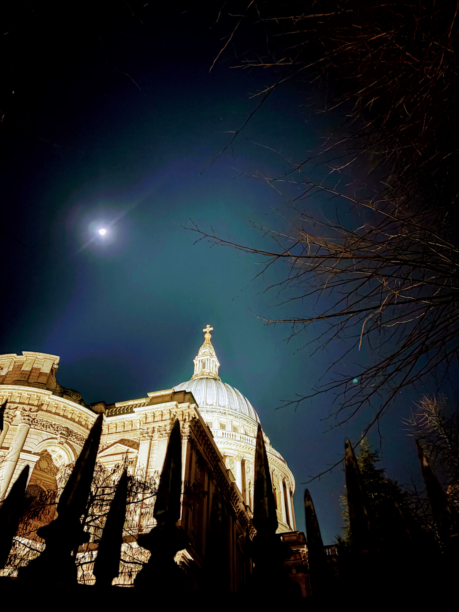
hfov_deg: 53.1
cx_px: 230
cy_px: 306
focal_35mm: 26
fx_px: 460
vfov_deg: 67.3
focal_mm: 5.96
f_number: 1.6
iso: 1000
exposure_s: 1/9
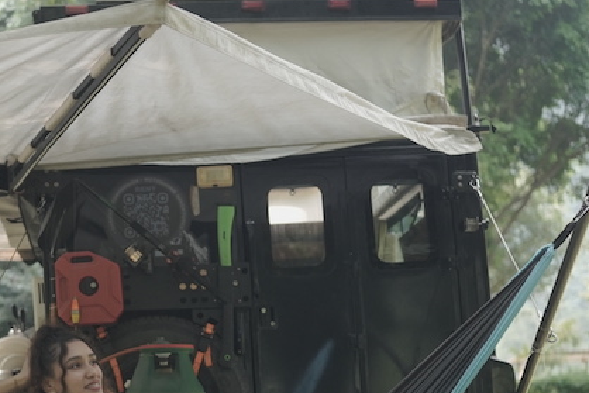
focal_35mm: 67
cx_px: 90
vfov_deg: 20.1
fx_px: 1097
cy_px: 317
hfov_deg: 29.2
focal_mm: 35
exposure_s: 1/200
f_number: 1.8
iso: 1600
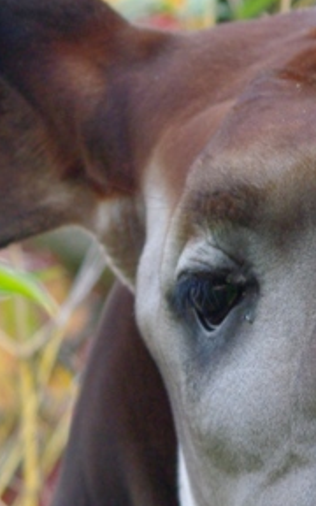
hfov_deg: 4.4
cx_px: 349
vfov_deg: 7.0
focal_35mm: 298
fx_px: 4106
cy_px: 248
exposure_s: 1/250
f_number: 5.6
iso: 800
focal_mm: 70
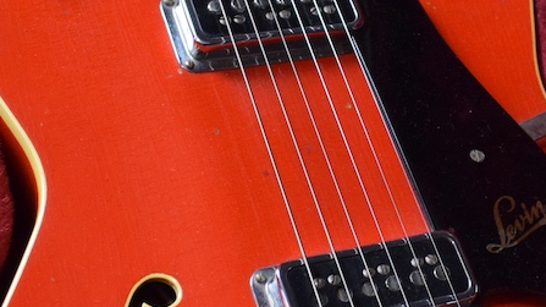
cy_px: 124
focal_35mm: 95
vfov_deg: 12.7
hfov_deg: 22.3
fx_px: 1375
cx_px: 410
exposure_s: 1/60
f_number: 3.5
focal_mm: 18
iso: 2000
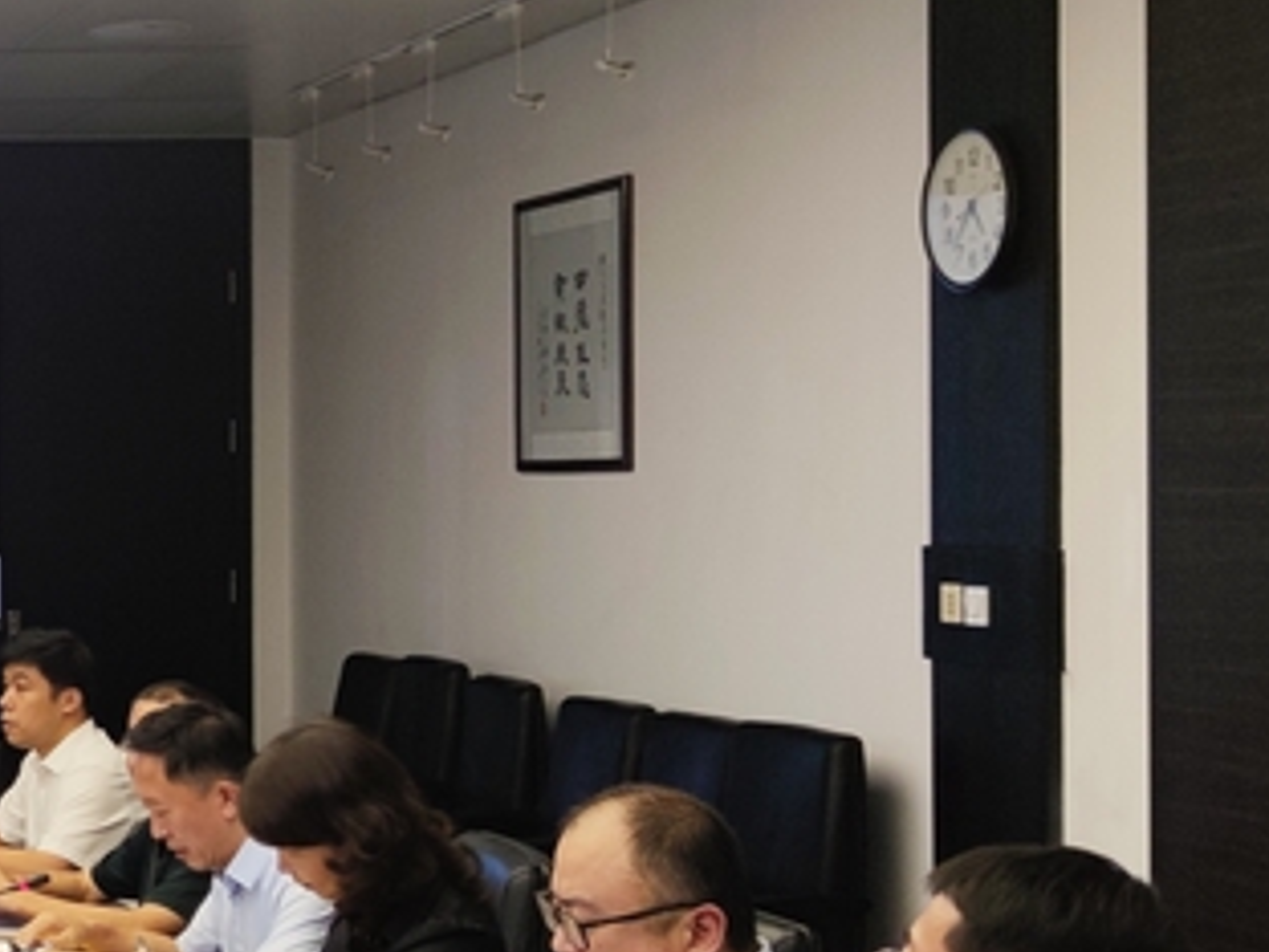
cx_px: -630
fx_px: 2823
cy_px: 423
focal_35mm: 77
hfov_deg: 21.3
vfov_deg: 19.1
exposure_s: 1/135
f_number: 1.69
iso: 50
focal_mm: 6.72
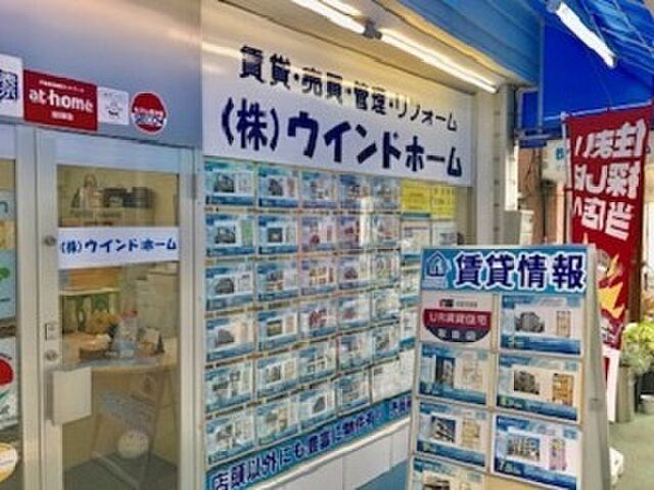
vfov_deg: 49.7
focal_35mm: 28
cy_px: 245
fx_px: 529
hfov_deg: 63.4
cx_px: 327
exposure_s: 1/133
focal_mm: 3.99
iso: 20
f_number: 1.8
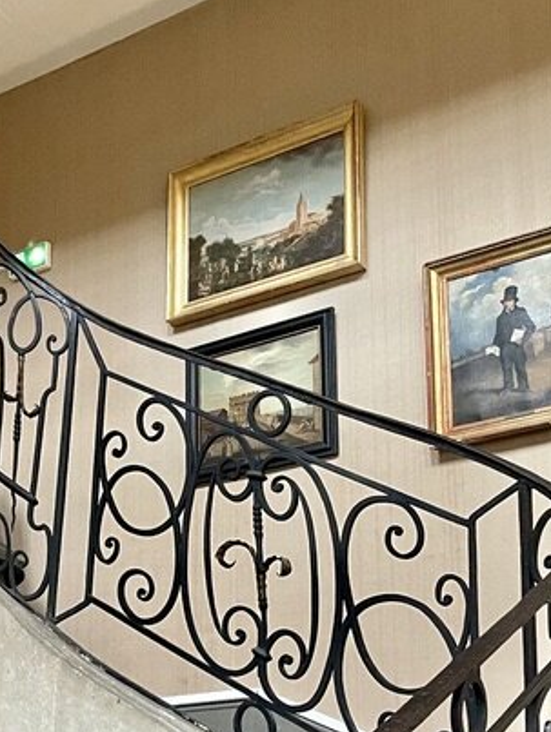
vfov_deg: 28.4
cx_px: 20
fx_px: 1399
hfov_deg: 21.6
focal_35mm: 66
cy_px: 638
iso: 400
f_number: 1.6
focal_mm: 4.2
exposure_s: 1/33
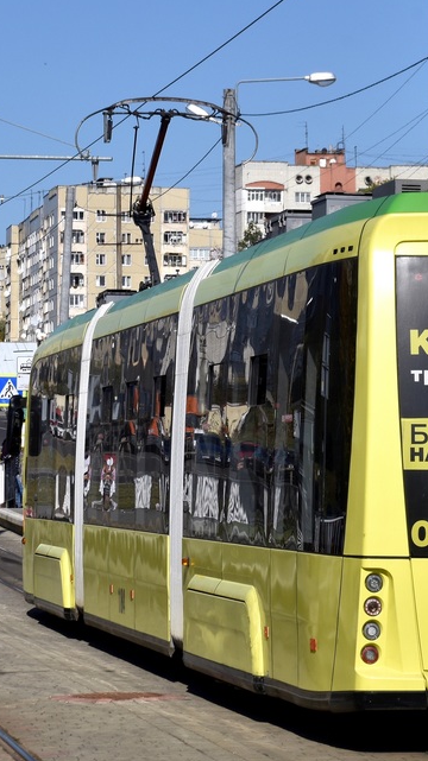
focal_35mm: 147
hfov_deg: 8.2
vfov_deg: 14.6
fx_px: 2969
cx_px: 374
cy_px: 383
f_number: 11
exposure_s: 1/320
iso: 125
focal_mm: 50
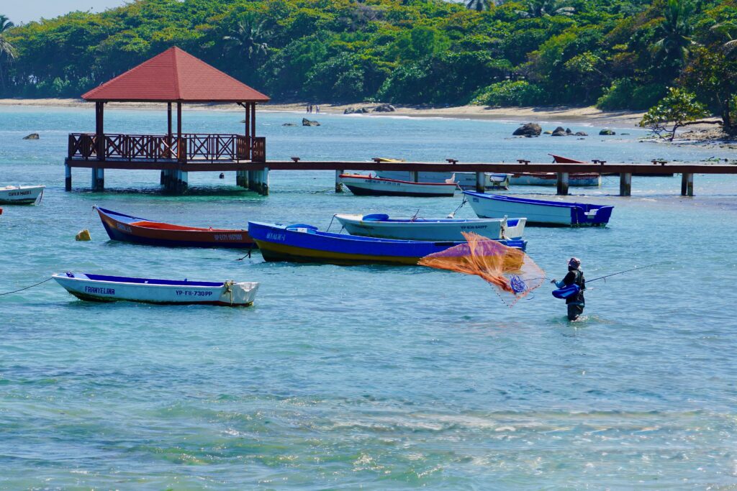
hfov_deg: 16.0
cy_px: 246
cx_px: 368
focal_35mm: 128
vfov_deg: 10.7
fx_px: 2621
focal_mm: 128
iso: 100
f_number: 9
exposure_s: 1/250
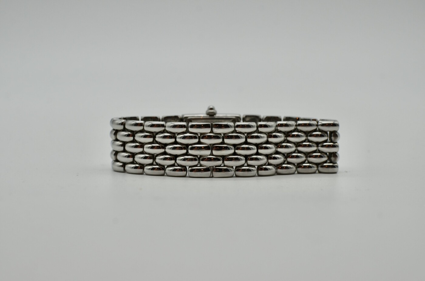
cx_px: 212
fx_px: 619
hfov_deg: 37.9
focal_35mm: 52
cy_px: 140
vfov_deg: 25.7
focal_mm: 35
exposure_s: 1/160
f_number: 6.3
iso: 200
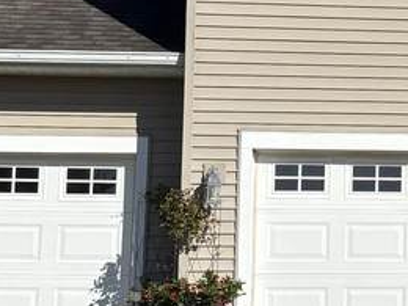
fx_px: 1509
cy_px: 75
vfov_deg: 11.6
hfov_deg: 14.8
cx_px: 510
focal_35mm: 128
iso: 50
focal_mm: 5.96
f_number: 1.6
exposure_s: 1/6329
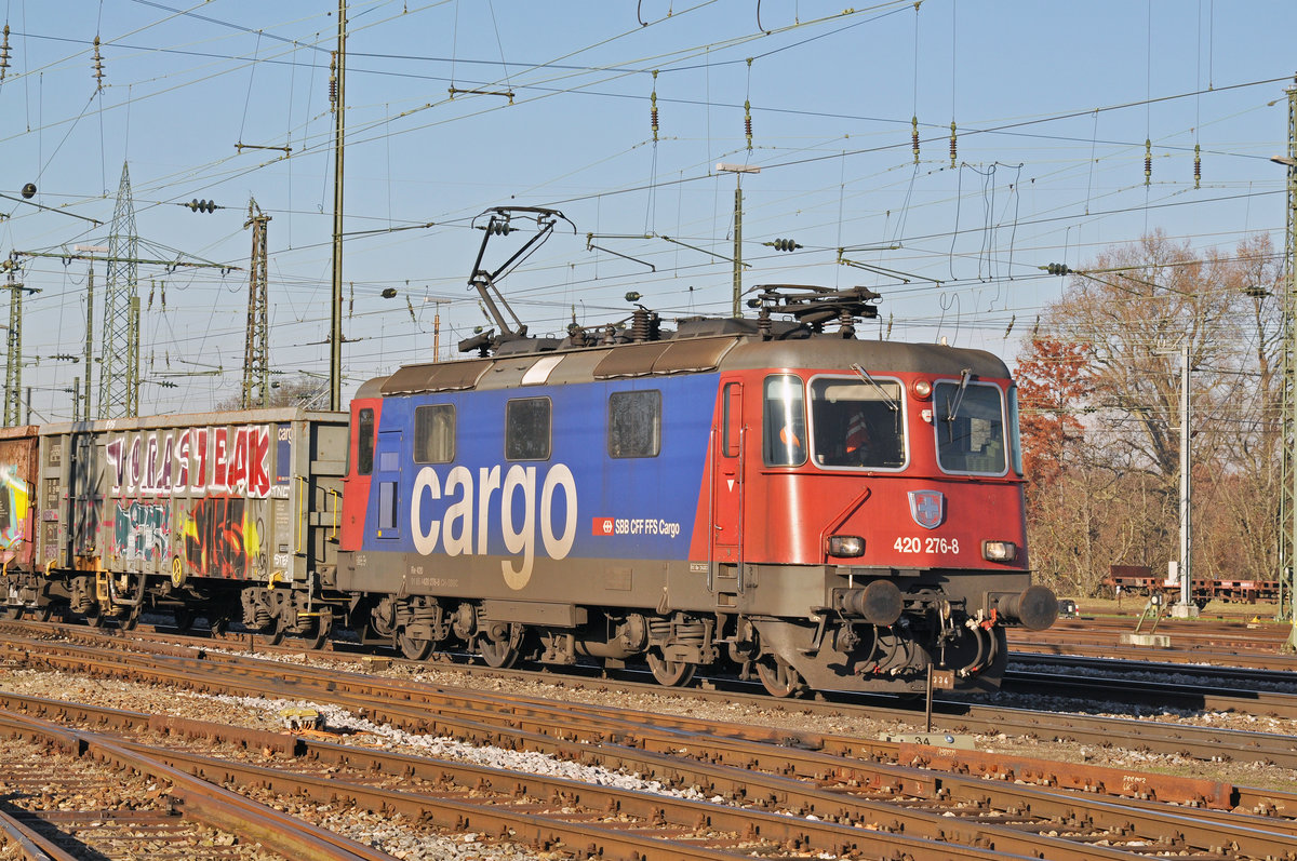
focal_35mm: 105
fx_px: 3778
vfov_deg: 13.0
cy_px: 430
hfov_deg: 19.5
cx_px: 648
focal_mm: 70
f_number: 8
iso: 250
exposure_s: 1/1000
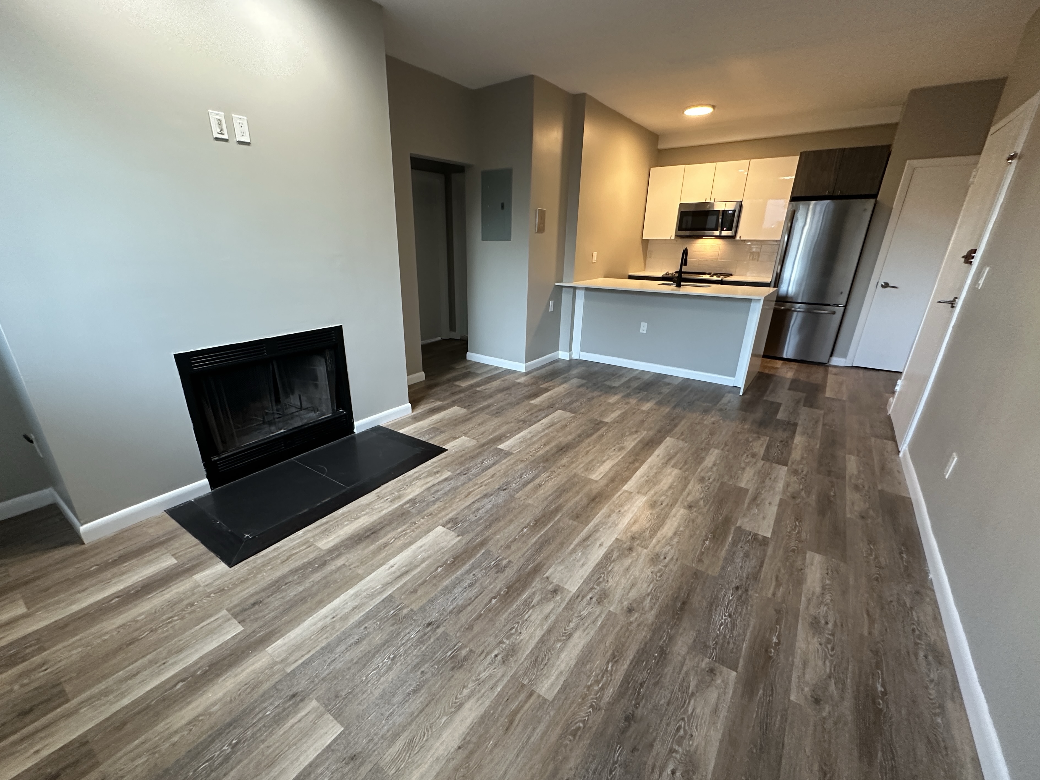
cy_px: 414
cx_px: 490
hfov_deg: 98.1
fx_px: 451
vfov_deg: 81.7
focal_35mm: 15
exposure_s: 1/60
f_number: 2.2
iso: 320
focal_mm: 2.22
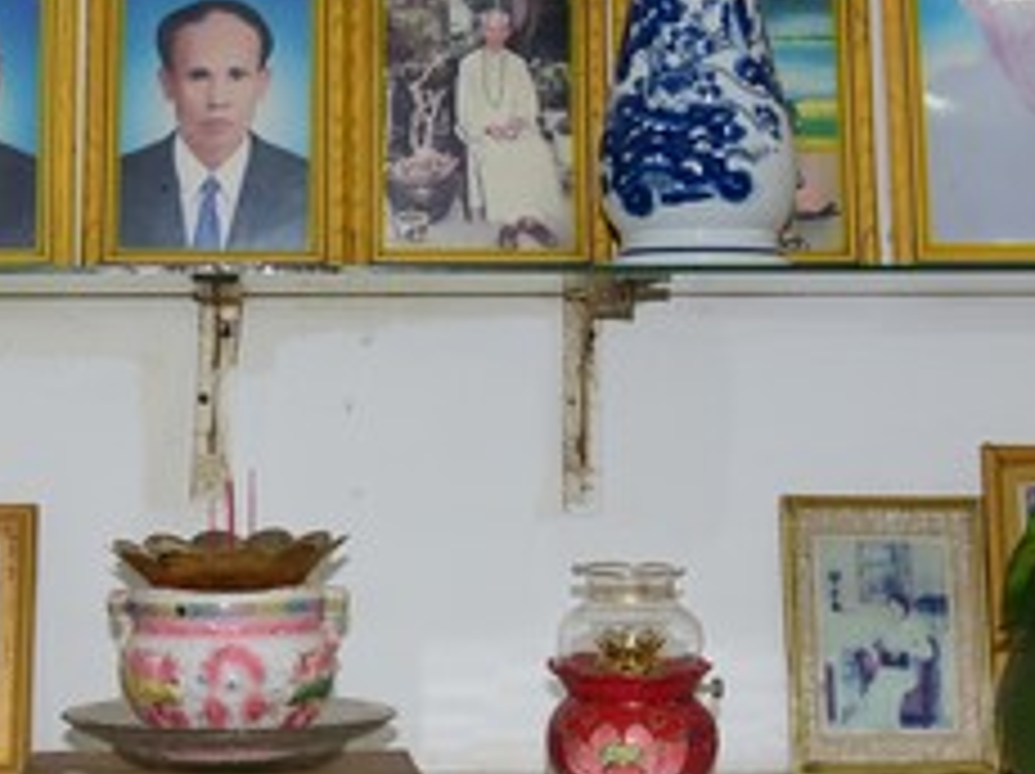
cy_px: -22
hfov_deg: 22.5
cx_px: 364
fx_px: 2599
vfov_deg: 16.5
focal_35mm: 87
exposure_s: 1/40
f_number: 5
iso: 400
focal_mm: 32
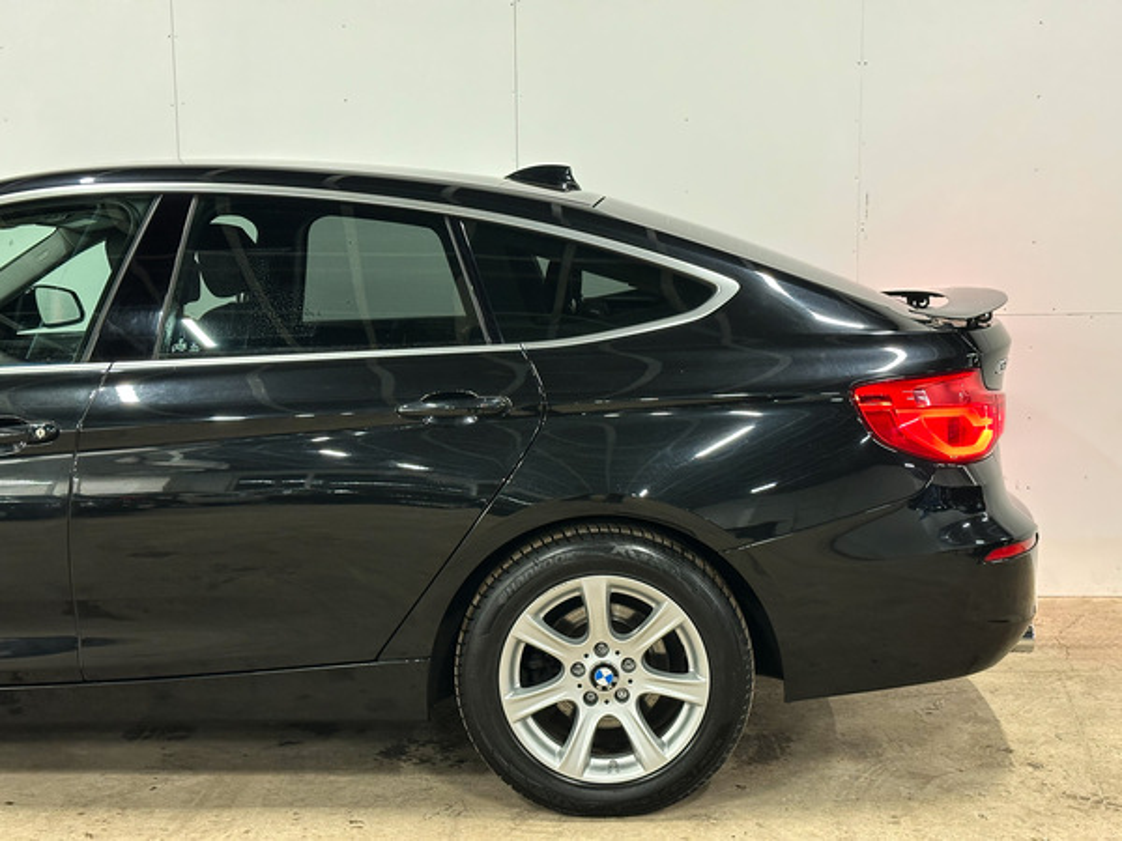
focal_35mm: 48
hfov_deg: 39.7
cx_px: 561
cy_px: 420
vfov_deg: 30.3
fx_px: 1556
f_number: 1.8
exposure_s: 1/35
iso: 200
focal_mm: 6.86
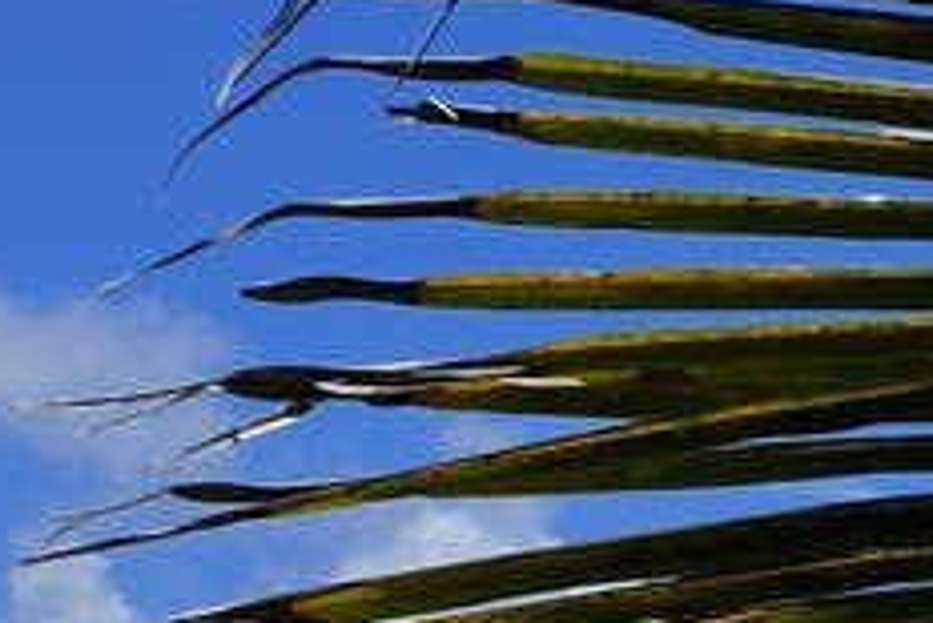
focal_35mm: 193
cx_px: 3161
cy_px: 1162
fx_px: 5005
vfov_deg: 6.9
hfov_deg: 8.3
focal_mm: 28
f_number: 20
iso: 200
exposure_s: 1/160
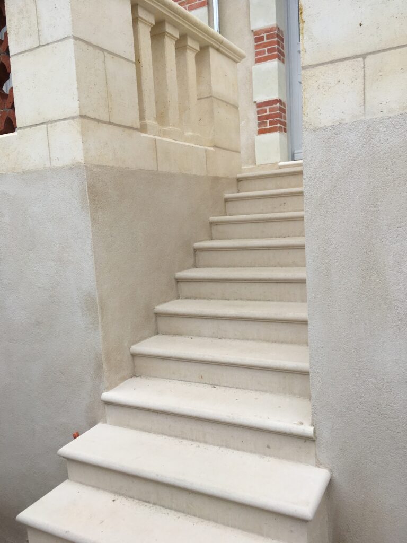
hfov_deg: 48.2
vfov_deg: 61.7
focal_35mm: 29
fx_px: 455
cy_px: 272
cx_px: 204
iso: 25
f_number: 2.2
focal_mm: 4.15
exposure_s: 1/1350
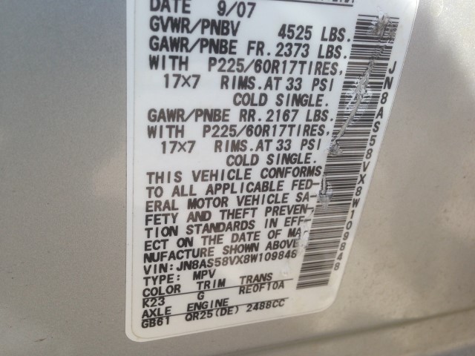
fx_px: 453
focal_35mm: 33
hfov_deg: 55.4
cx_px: 238
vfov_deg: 42.9
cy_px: 178
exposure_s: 1/471
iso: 50
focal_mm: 4.12
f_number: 2.4
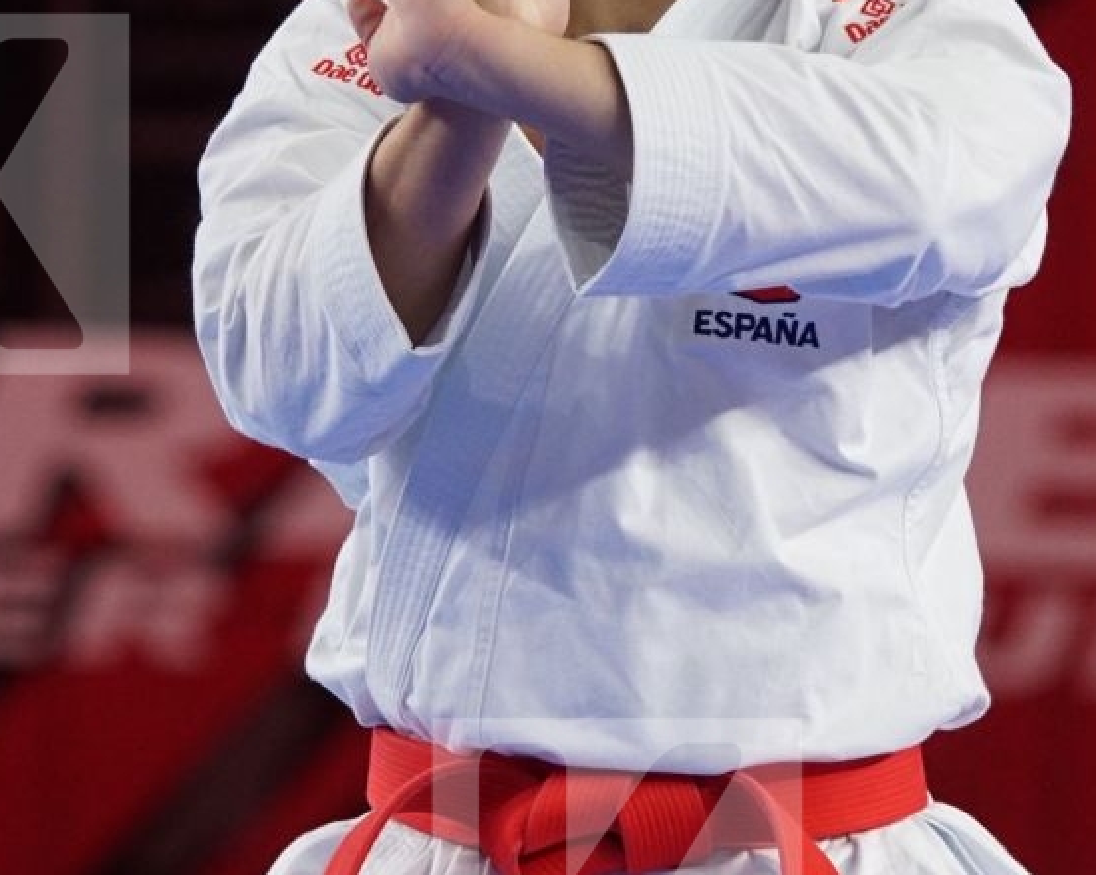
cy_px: 194
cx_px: 617
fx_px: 22338
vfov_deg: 2.2
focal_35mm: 689
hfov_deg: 2.8
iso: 800
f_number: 3.2
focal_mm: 150
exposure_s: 1/400
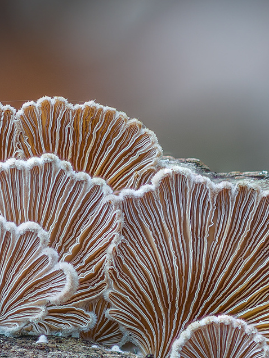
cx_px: 119
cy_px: 211
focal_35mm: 317
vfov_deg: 6.2
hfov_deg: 4.7
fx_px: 3283
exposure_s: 1/6
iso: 50
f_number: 5.6
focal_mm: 140
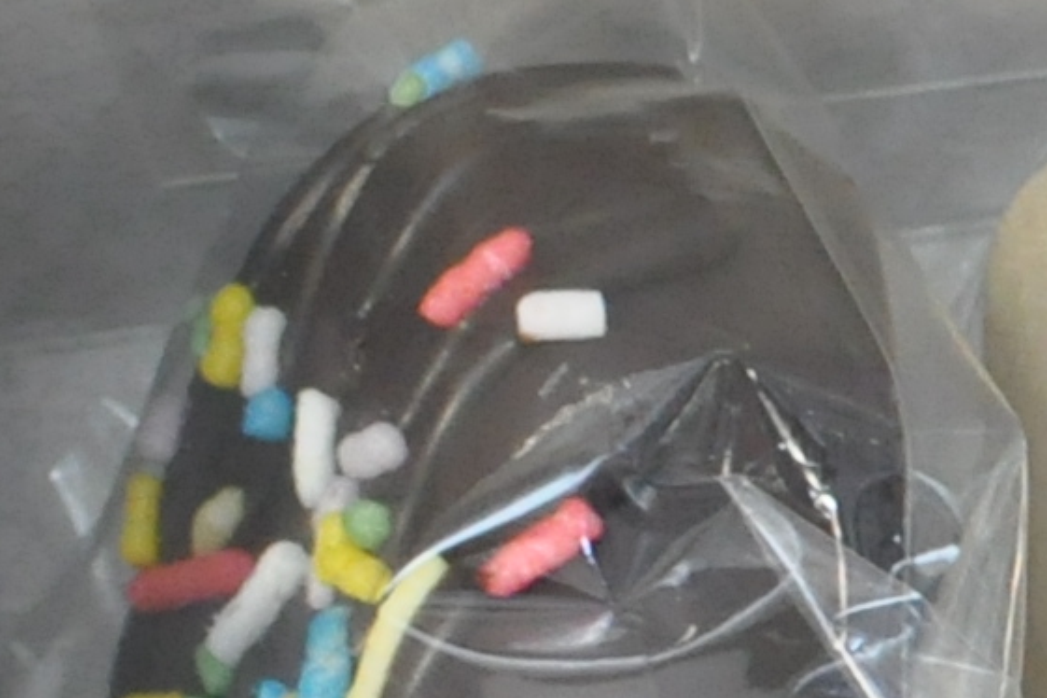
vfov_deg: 3.4
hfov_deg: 5.0
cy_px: 1536
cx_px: 2615
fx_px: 11656
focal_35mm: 401
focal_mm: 35
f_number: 6.3
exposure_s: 1/80
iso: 1250
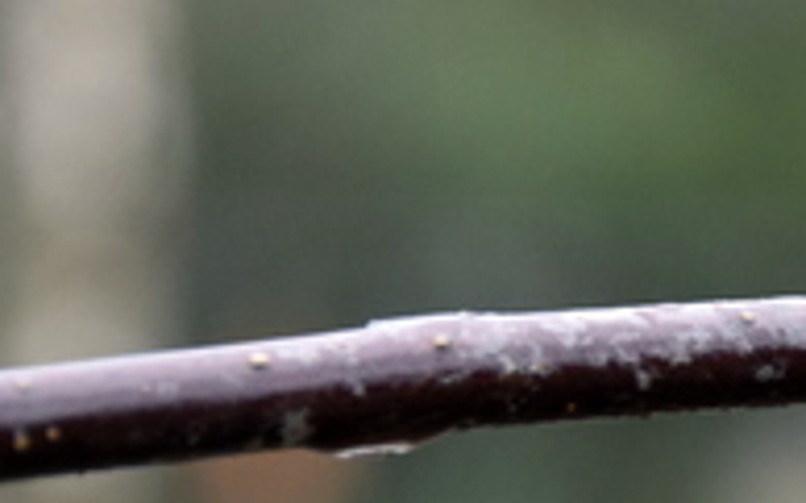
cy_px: 470
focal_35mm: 417
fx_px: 9155
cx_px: 1055
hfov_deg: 5.0
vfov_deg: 3.1
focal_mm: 66
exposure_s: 1/125
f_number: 5.6
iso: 450
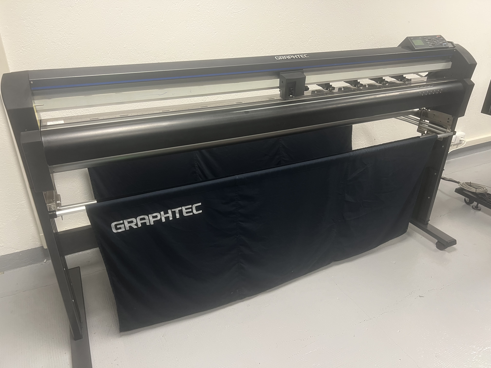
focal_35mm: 26
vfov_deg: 53.1
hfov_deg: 67.3
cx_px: 246
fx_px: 369
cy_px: 184
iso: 160
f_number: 1.5
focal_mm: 5.7
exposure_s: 1/50
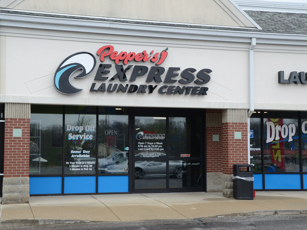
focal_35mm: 53
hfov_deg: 36.2
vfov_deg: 27.5
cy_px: 117
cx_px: 144
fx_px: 470
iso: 640
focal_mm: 32
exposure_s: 1/400
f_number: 10
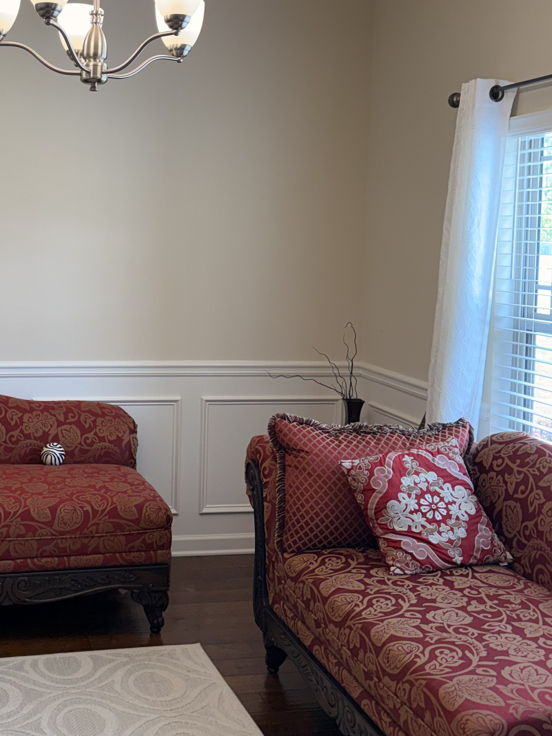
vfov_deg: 42.5
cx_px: 113
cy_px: 259
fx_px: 935
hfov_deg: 32.0
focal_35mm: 44
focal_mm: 6.76
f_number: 1.78
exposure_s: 1/120
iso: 80
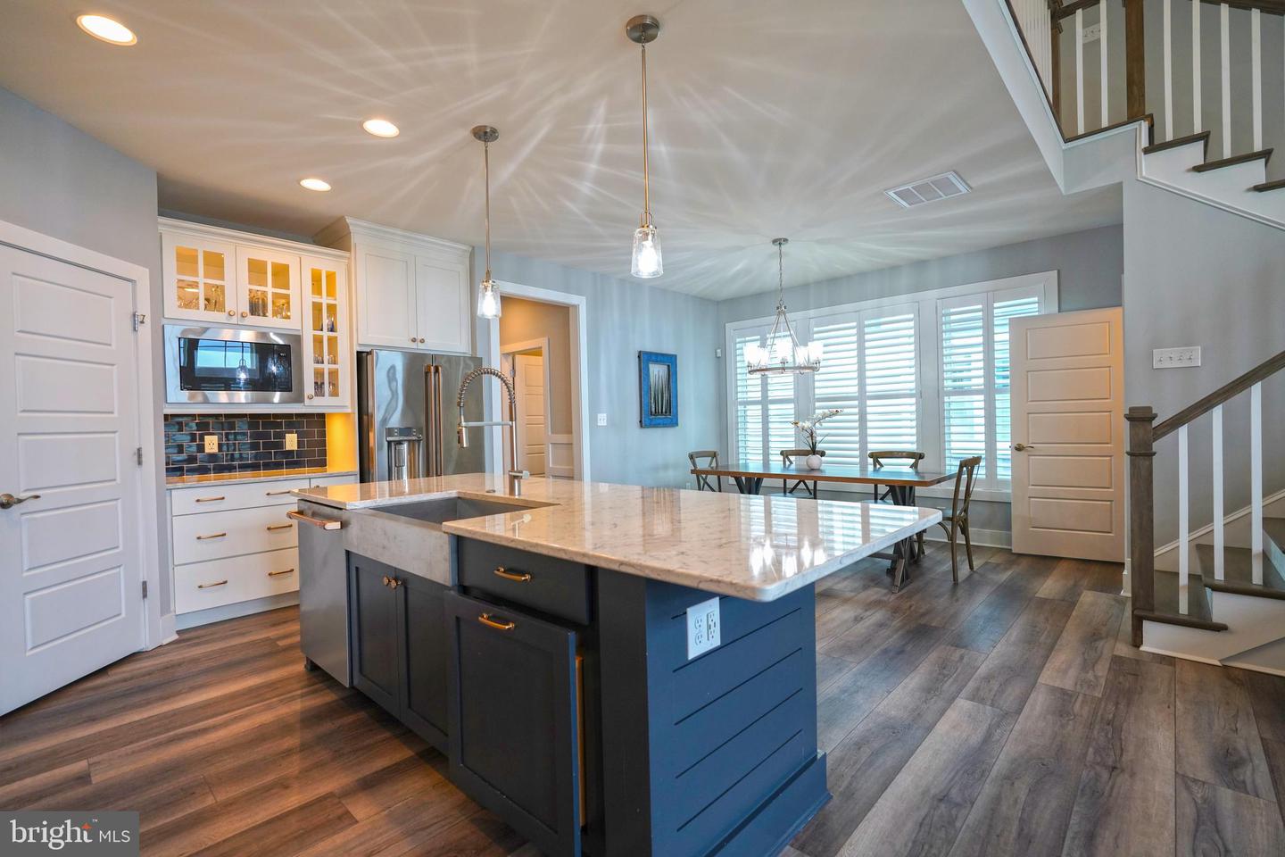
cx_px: 642
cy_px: 428
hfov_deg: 96.7
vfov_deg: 73.7
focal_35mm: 16
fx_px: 571
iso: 800
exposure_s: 1/160
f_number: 4
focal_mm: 16
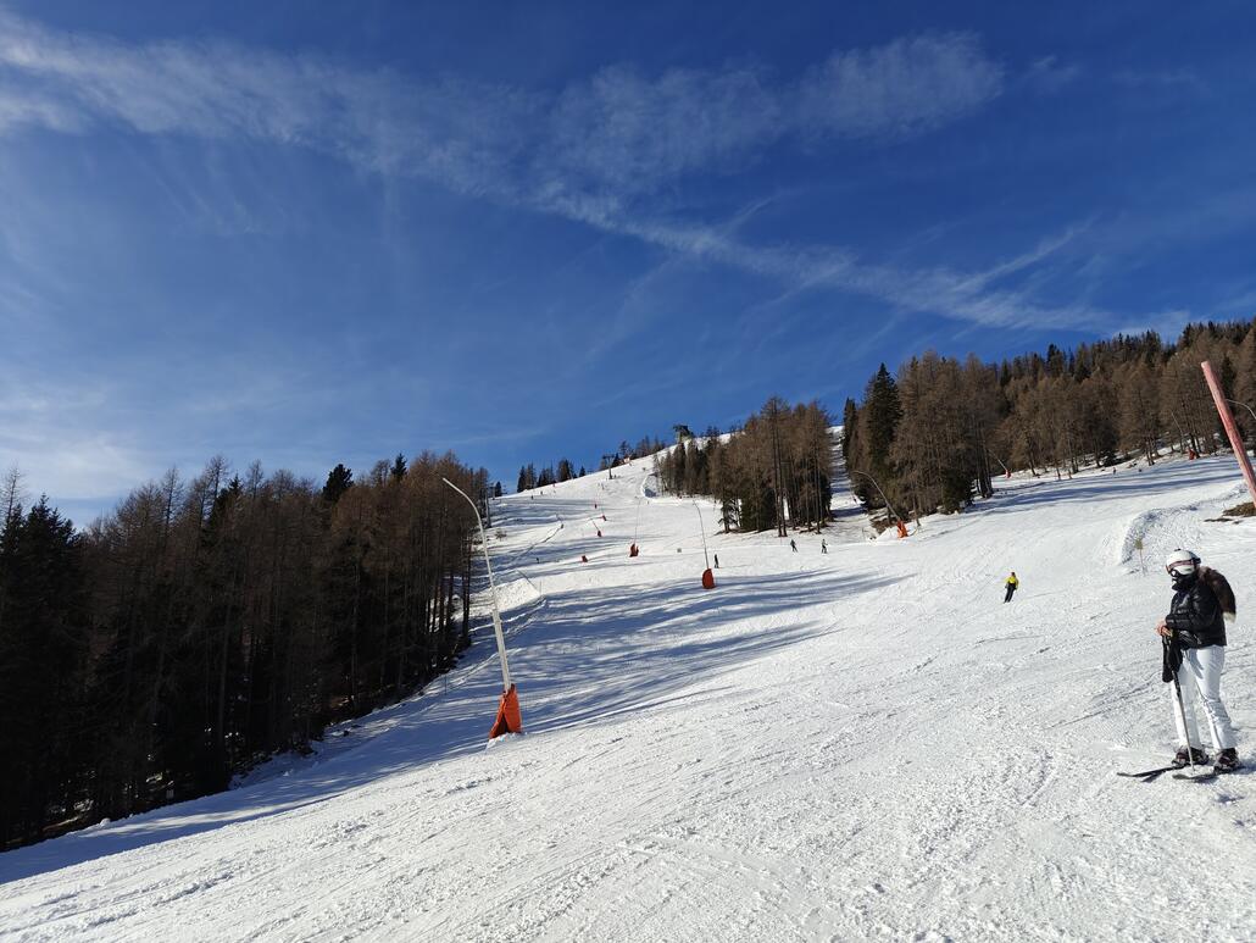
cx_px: 628
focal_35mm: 23
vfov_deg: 58.9
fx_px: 835
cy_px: 472
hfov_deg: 73.9
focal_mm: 6.06
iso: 50
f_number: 1.6
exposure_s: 1/2972
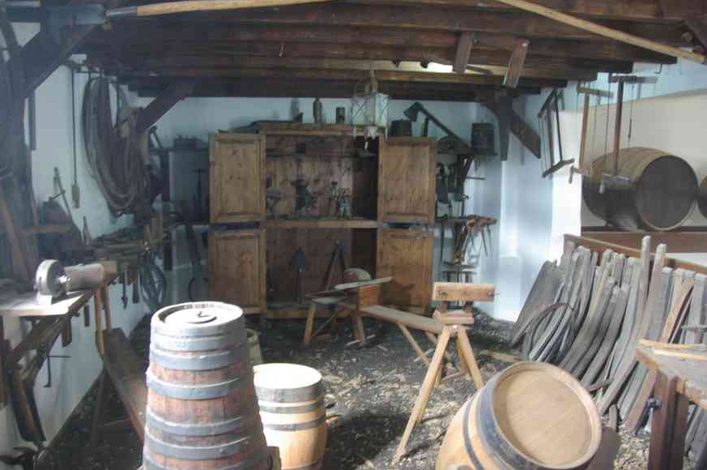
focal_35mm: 31
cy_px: 250
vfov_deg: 42.2
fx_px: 608
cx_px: 348
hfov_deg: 60.3
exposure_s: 1/8
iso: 800
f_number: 3.5
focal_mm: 18
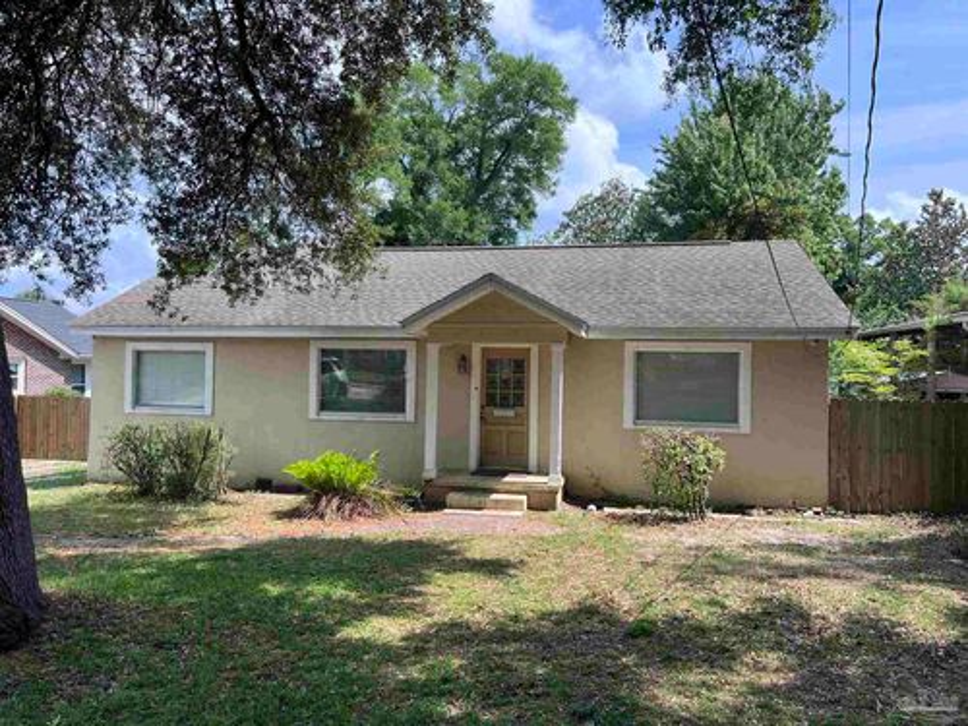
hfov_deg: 67.3
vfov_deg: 53.1
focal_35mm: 26
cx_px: 484
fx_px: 727
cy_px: 363
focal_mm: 5.7
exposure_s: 1/1645
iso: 50
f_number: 1.5
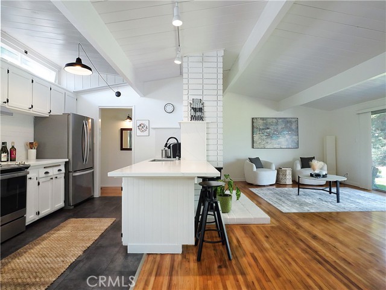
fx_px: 201
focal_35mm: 18
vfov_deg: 71.6
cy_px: 145
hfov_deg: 87.8
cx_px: 193
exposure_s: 1/80
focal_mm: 9
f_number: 8
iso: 3200
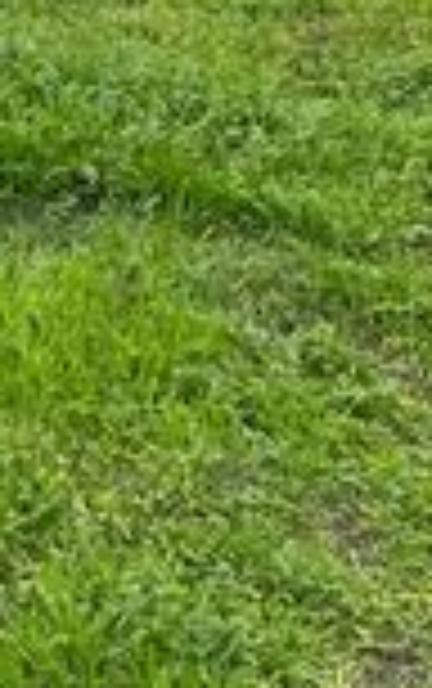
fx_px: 2254
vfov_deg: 16.2
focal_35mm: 120
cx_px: -490
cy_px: -277
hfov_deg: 10.0
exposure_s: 1/228
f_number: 1.6
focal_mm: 4.2
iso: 32
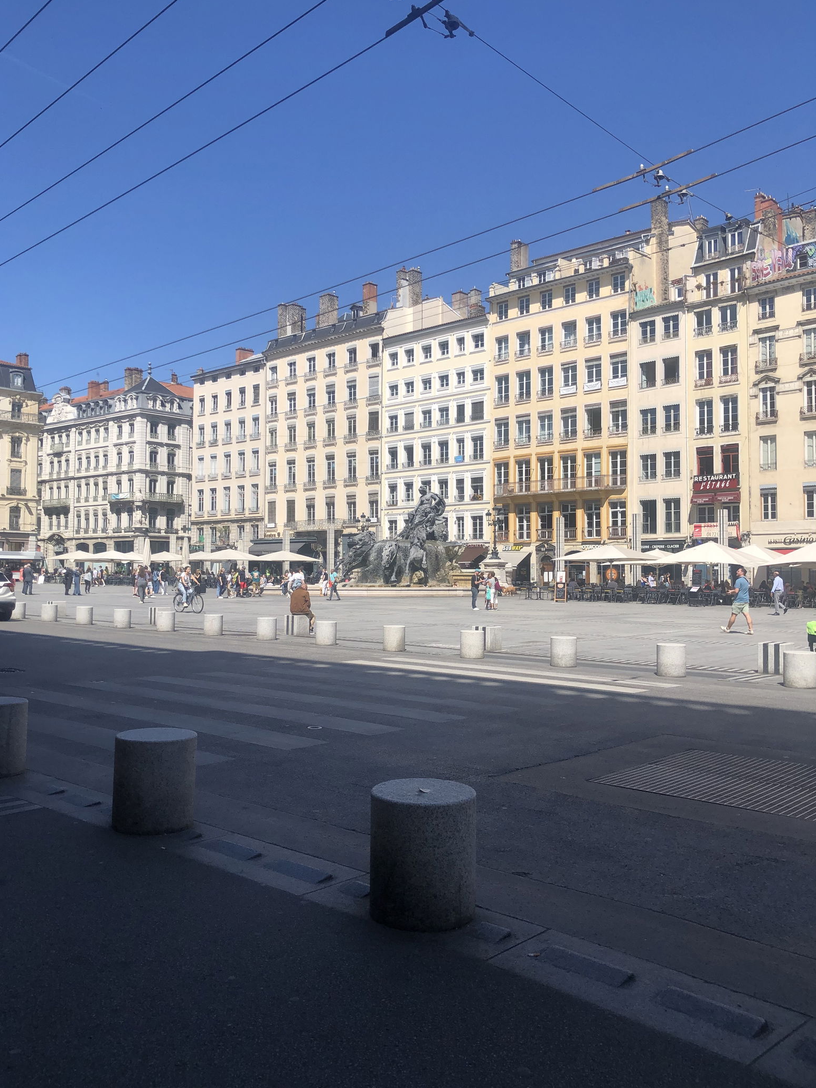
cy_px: 553
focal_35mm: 29
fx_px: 911
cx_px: 396
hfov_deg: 48.2
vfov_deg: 61.7
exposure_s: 1/2288
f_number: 1.8
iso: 20
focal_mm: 4
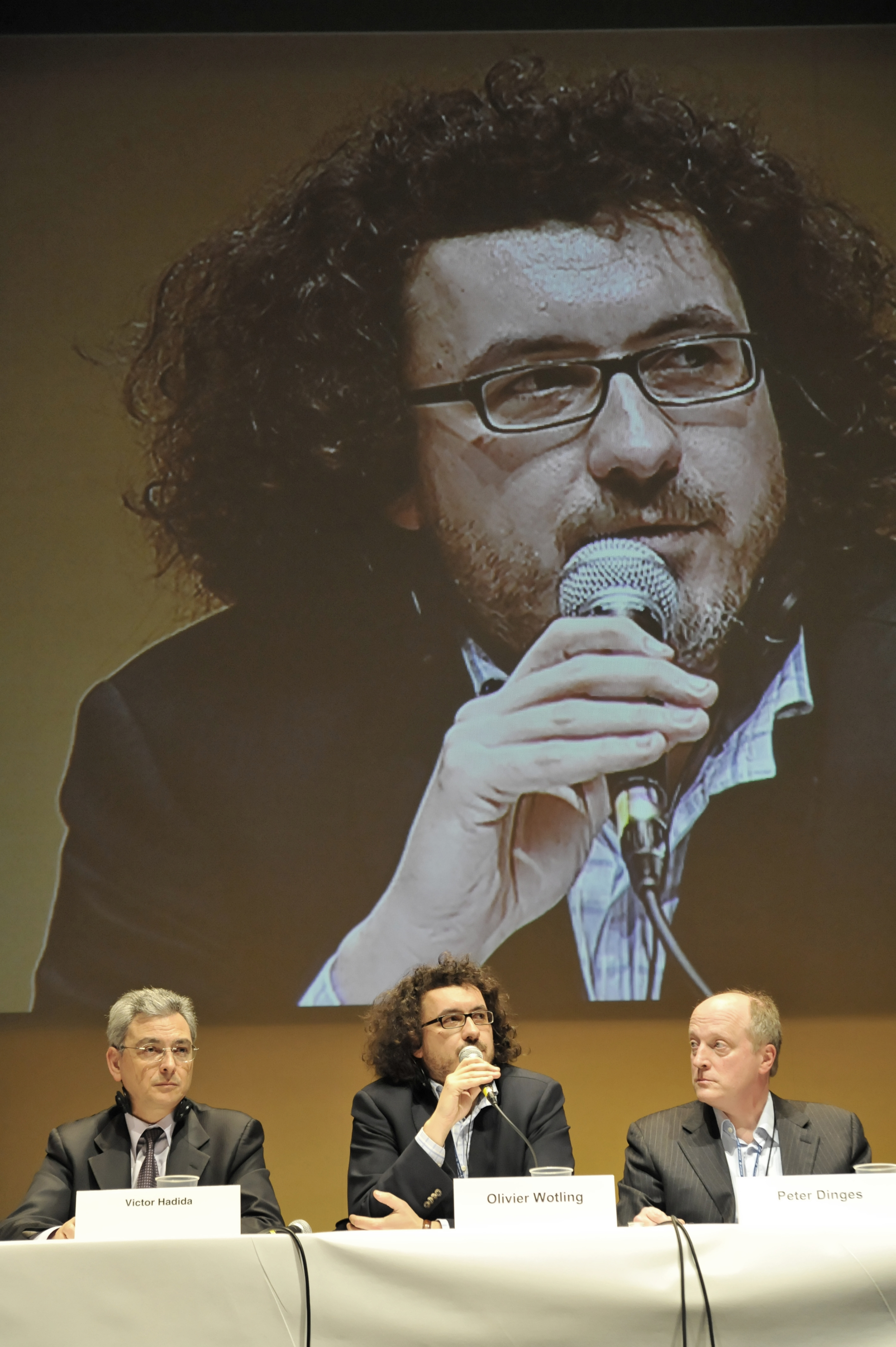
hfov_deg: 20.9
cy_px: 674
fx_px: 2430
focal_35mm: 65
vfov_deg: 31.0
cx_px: 448
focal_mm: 65
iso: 2500
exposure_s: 1/125
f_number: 5.6
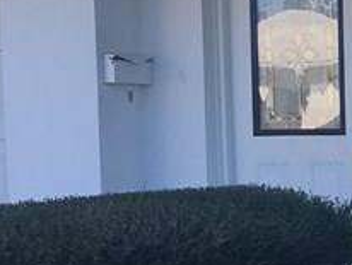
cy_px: 207
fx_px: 1466
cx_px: 586
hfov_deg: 12.7
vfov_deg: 10.3
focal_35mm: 144
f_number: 2.2
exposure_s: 1/705
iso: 25
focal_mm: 4.15
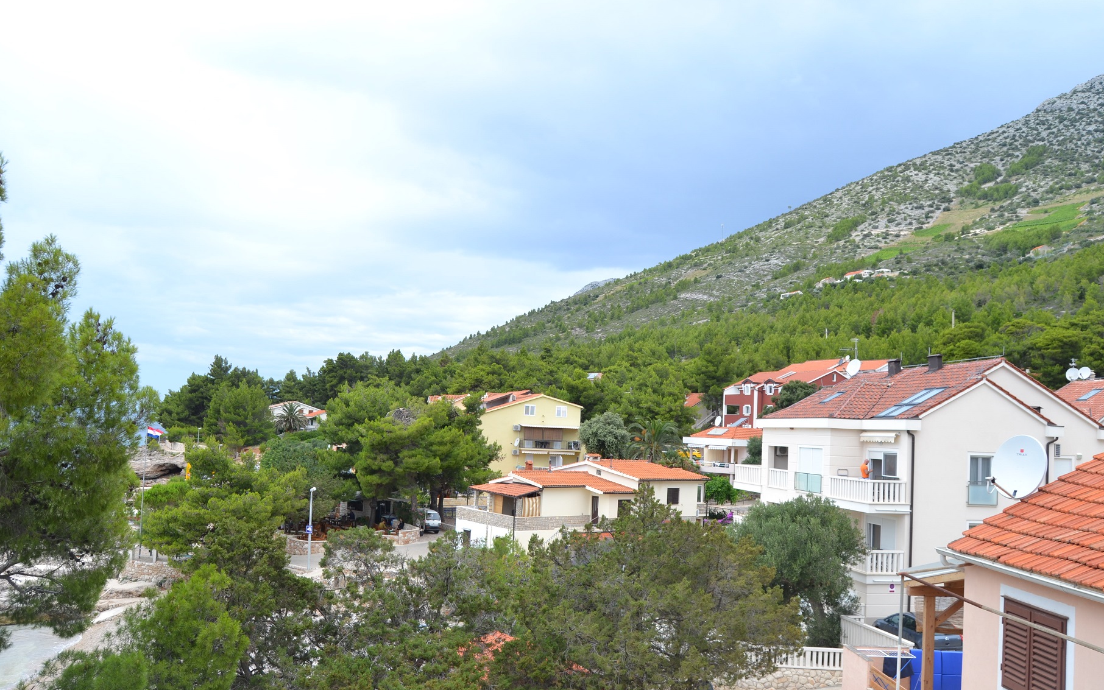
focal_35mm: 28
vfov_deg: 44.6
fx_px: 843
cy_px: 338
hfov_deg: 66.5
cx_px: 547
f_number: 7.1
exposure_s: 1/200
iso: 100
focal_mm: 18
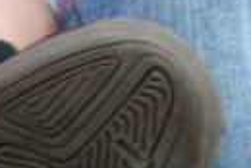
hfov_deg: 0.8
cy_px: -344
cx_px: 436
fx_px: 16996
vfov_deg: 0.6
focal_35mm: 2435
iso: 200
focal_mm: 58
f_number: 3.5
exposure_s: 1/250
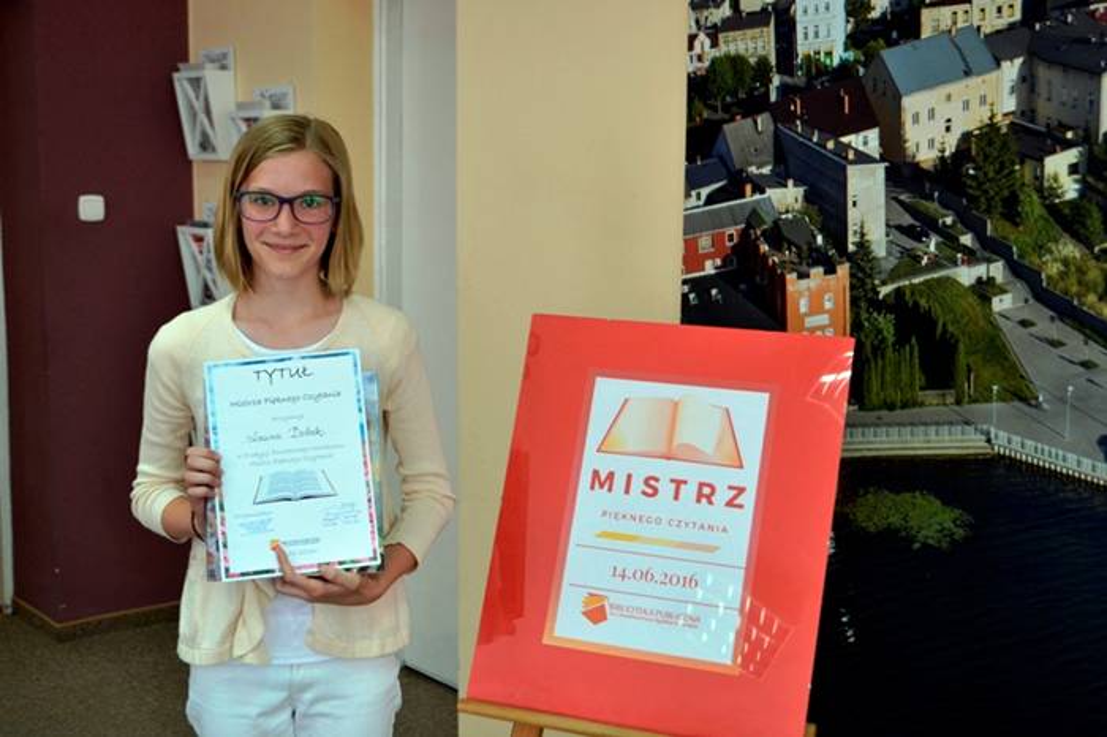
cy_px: 368
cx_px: 554
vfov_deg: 28.0
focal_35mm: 48
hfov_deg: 41.1
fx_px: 1475
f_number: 4.8
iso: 500
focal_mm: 32
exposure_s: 1/60
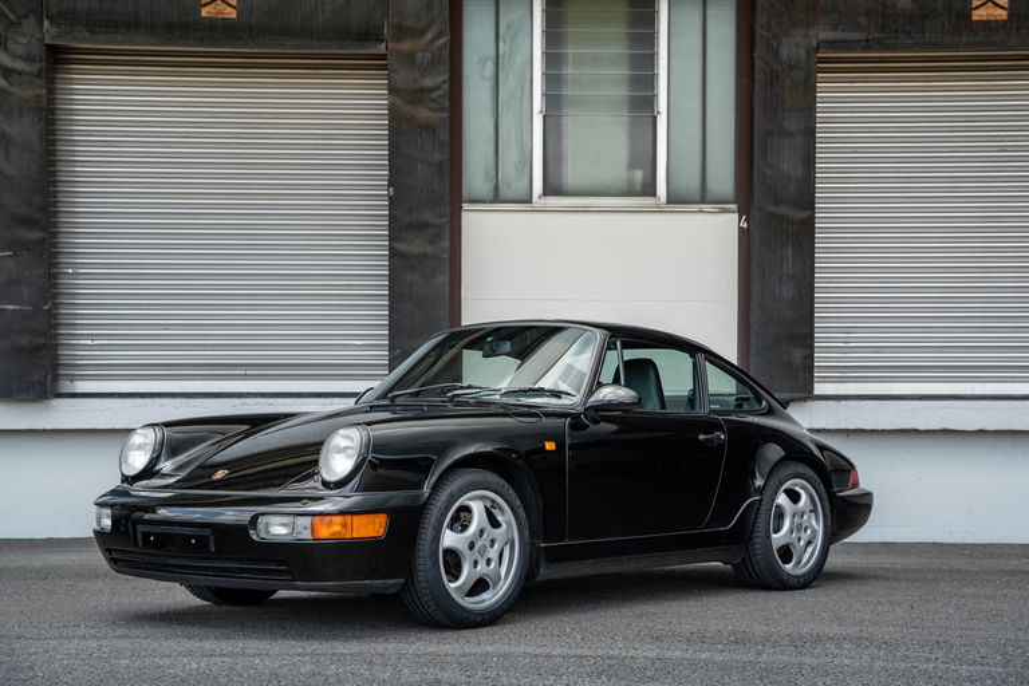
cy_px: 343
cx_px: 514
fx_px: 1749
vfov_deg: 22.2
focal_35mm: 61
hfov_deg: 32.8
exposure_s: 1/80
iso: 200
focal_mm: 61.2
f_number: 5.6
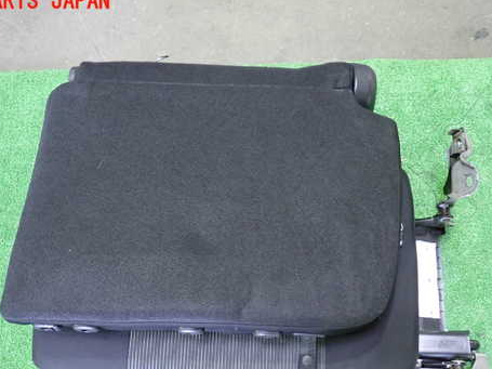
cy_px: 232
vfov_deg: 42.6
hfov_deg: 55.4
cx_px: 238
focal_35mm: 33
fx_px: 469
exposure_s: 1/30
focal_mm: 4.5
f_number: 2
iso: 640
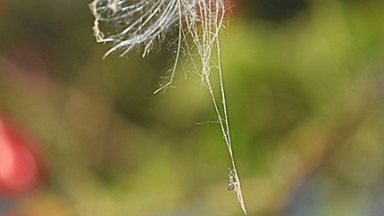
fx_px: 3126
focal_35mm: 307
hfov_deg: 7.0
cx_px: 179
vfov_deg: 4.0
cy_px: 0
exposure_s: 1/125
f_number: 8
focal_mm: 105
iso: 100
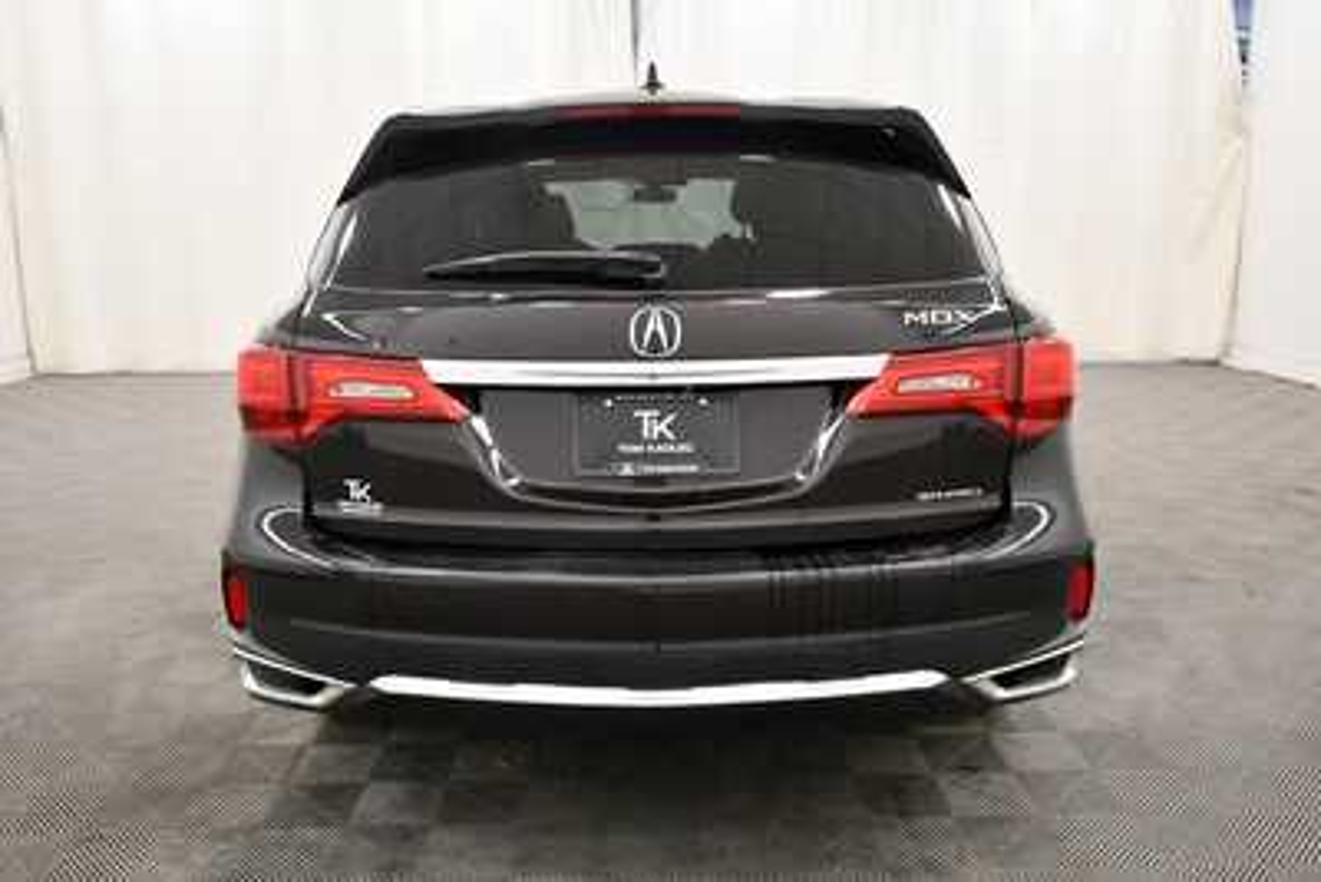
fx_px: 1101
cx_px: 660
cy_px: 441
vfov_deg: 43.6
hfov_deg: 61.9
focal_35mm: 30
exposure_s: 1/125
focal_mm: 20
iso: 1600
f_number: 5.6
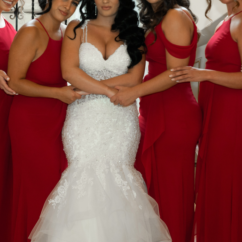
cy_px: 82
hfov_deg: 12.9
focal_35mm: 135
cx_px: 106
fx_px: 1068
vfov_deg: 12.9
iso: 500
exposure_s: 1/60
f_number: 3.5
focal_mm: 56
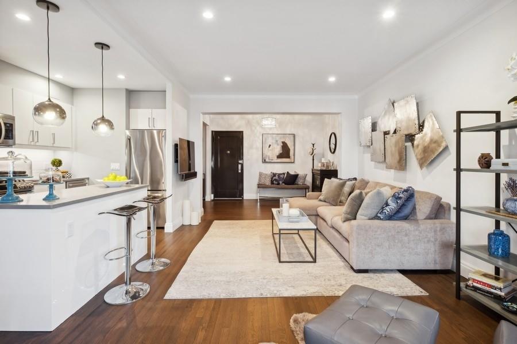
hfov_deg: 93.3
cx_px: 258
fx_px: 244
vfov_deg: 70.4
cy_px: 172
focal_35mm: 17
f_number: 9
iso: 320
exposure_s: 1/3.33
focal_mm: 11
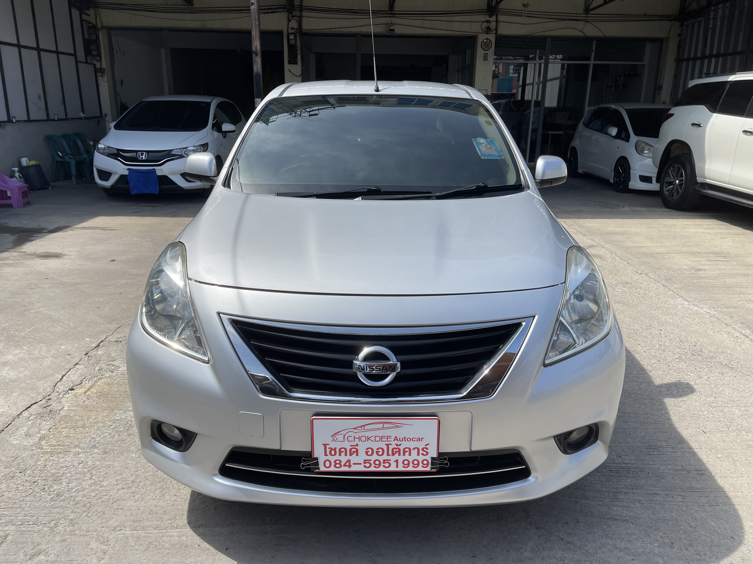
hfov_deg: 69.4
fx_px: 544
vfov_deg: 54.9
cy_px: 282
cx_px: 376
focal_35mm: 25
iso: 32
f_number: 1.6
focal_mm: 5.1
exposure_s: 1/3559
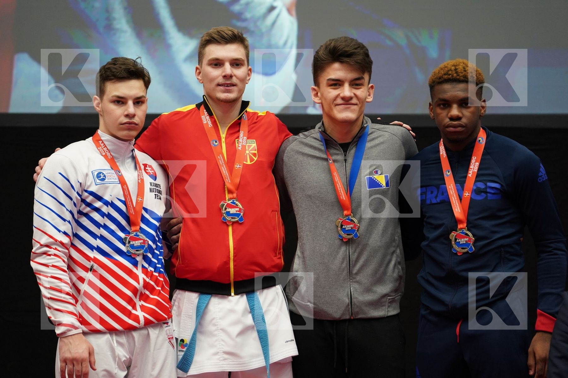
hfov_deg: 11.7
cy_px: 189
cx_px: 284
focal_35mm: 176
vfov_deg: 7.8
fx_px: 2777
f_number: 2.8
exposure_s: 1/500
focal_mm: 176
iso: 1600
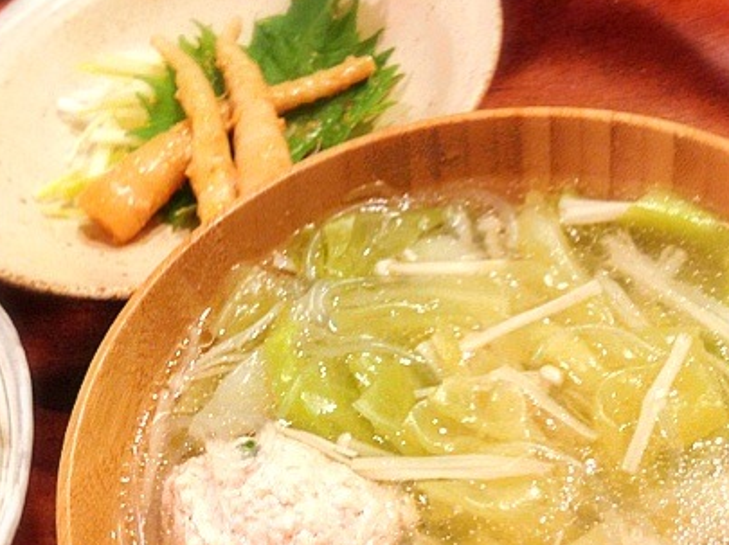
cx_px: 202
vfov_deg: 27.5
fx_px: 1094
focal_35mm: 52
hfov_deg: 36.2
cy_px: 424
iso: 200
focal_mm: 4.13
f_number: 2.4
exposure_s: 1/20
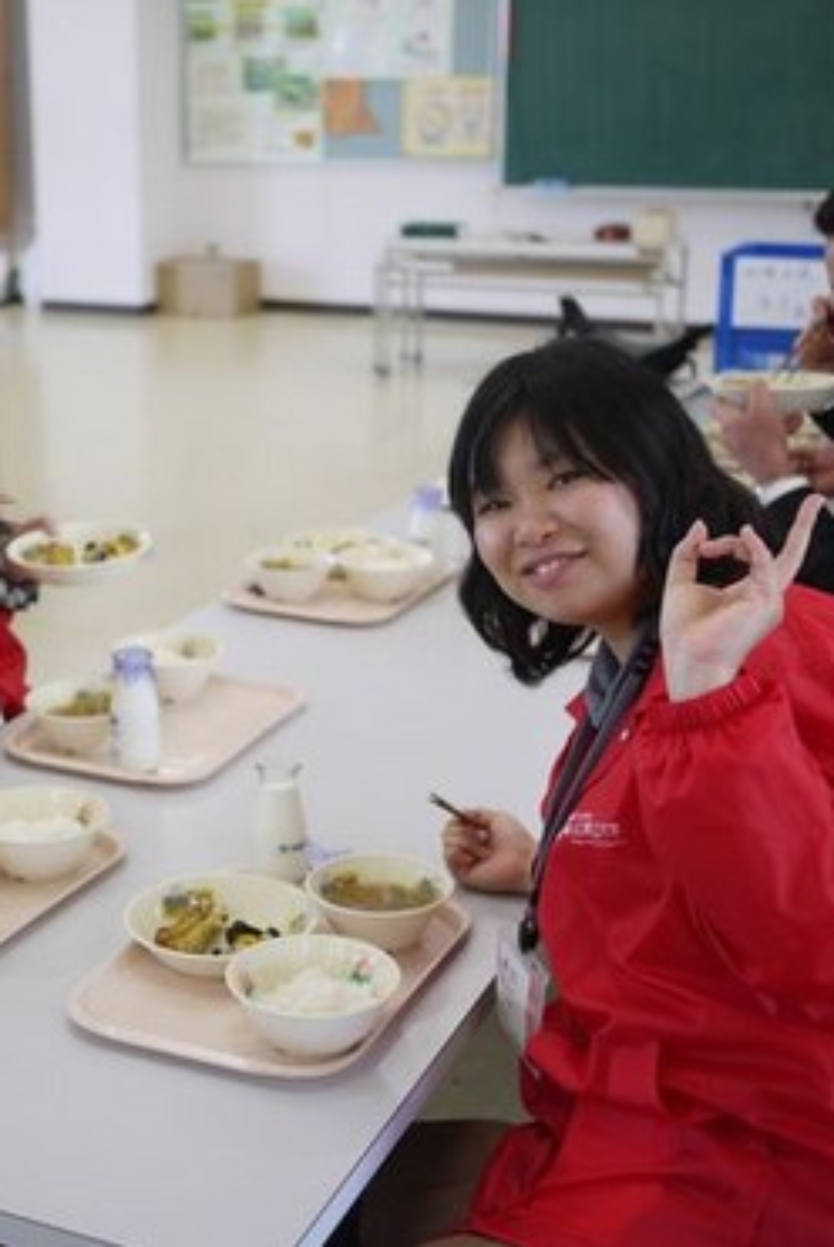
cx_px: 192
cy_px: 624
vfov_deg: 35.6
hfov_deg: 23.9
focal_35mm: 56
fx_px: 1942
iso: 100
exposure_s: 1/80
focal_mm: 20
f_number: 1.8
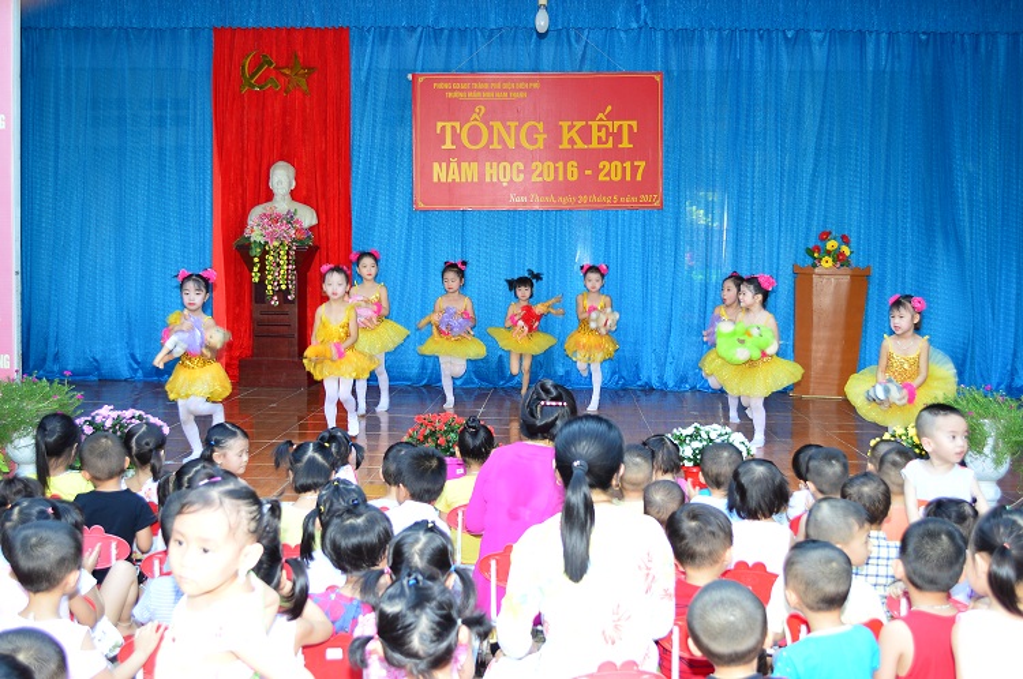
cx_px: 512
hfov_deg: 49.6
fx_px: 1107
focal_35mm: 39
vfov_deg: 34.1
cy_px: 340
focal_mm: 26
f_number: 5
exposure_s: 1/60
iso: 200
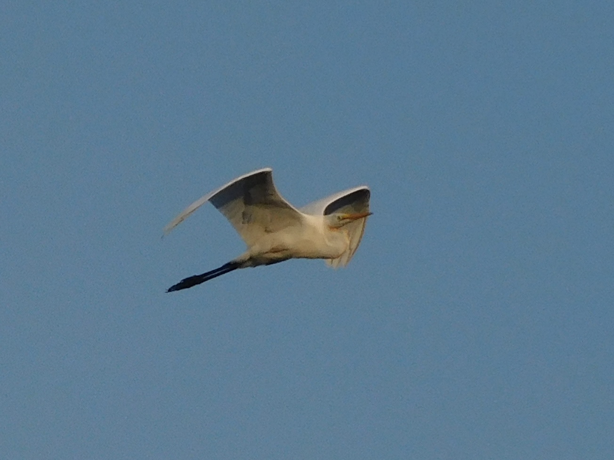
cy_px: 230
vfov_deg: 3.3
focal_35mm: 450
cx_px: 307
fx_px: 7982
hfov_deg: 4.4
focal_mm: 80.6
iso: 125
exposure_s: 1/800
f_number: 5.6
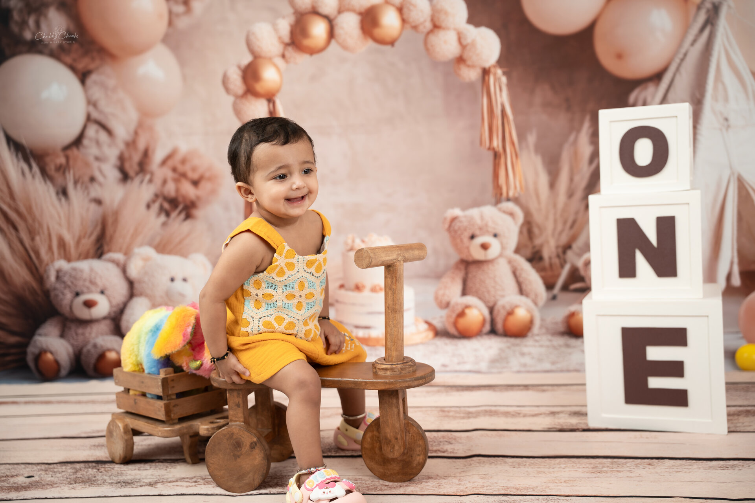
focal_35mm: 42
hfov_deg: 46.4
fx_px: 881
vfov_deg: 31.9
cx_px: 378
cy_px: 252
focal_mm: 42
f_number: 2.8
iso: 100
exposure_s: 1/200
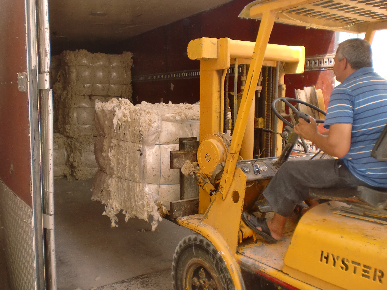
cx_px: 194
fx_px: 391
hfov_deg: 52.6
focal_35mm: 35
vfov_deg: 40.7
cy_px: 145
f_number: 3.1
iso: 64
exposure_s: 1/125
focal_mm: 6.3
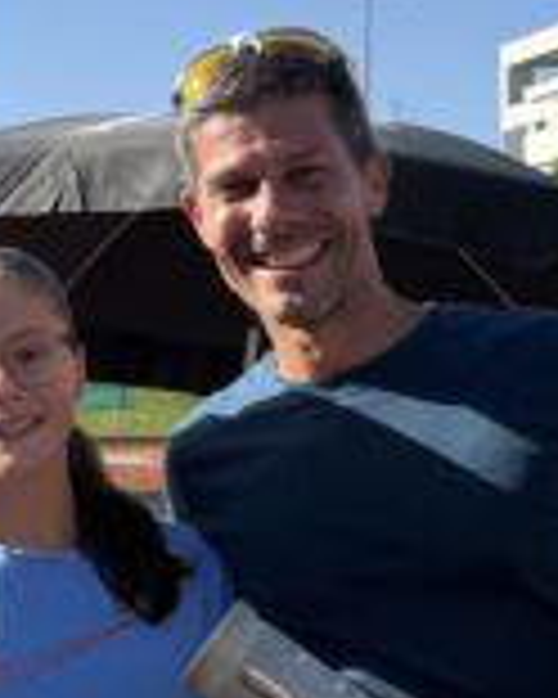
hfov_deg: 14.8
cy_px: 351
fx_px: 2002
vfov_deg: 19.8
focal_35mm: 97
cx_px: -261
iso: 80
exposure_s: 1/3584
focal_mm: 6.76
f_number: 1.78
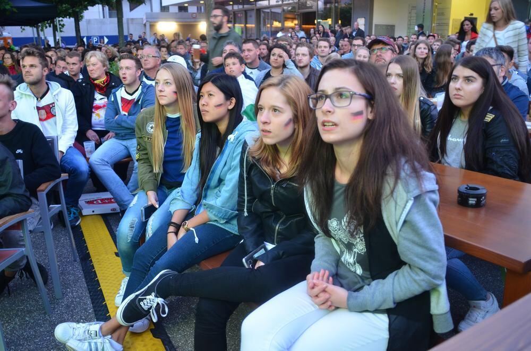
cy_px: 176
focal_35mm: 30
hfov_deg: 62.0
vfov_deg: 43.4
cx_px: 266
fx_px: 442
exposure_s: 1/50
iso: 800
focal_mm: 20
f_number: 2.8
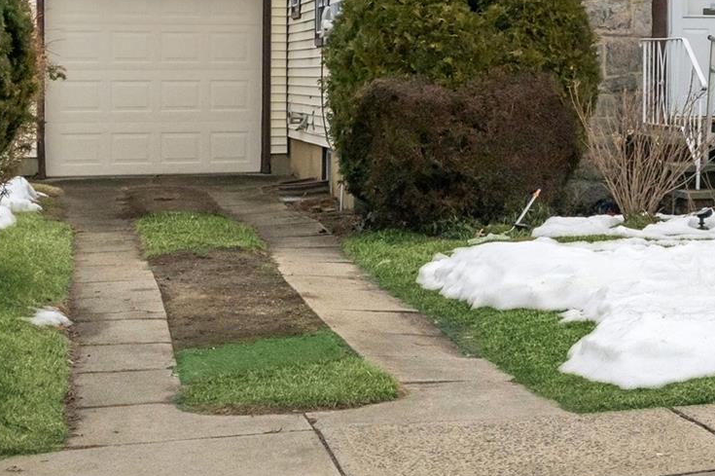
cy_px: 43
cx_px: 815
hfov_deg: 20.9
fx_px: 1826
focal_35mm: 92
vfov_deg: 14.7
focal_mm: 22
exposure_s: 1/2500
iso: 400
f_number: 8
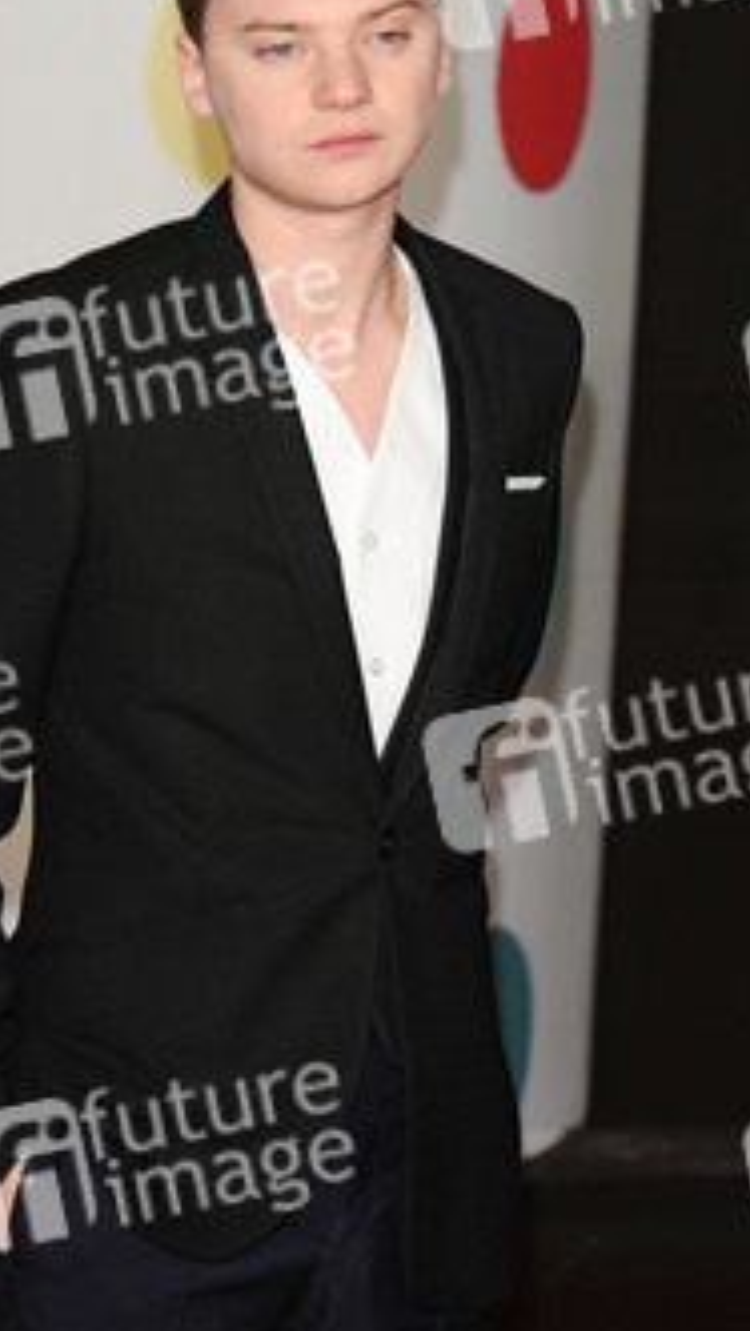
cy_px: 557
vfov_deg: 10.8
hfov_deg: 6.1
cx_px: 267
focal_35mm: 199
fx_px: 7015
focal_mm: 105
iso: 320
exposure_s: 1/200
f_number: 4.5
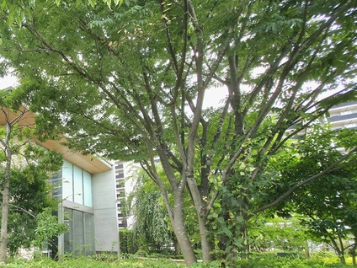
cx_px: 47
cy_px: 182
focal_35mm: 23
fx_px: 237
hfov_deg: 63.8
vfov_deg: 57.4
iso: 20
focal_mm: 2.2
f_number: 1.9
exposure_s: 1/169
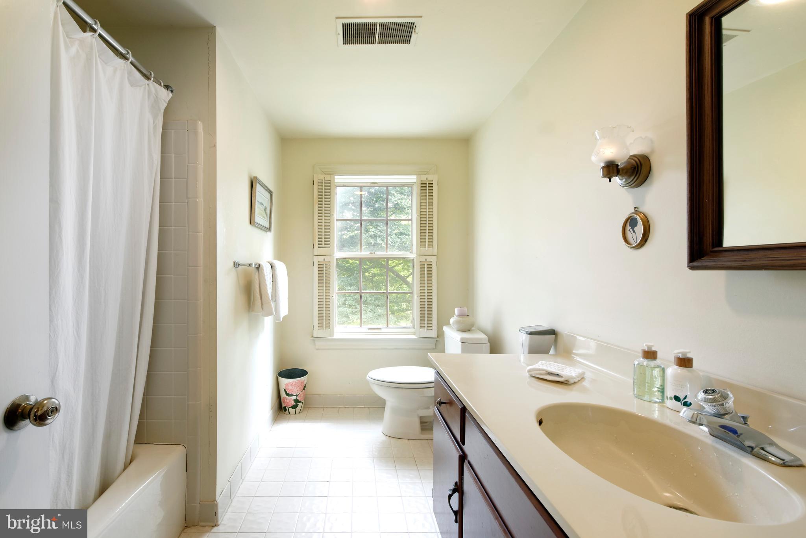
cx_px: 403
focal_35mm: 14
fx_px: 313
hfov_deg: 104.2
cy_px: 269
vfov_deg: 81.2
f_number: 13
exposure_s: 1/10
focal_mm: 14
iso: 320
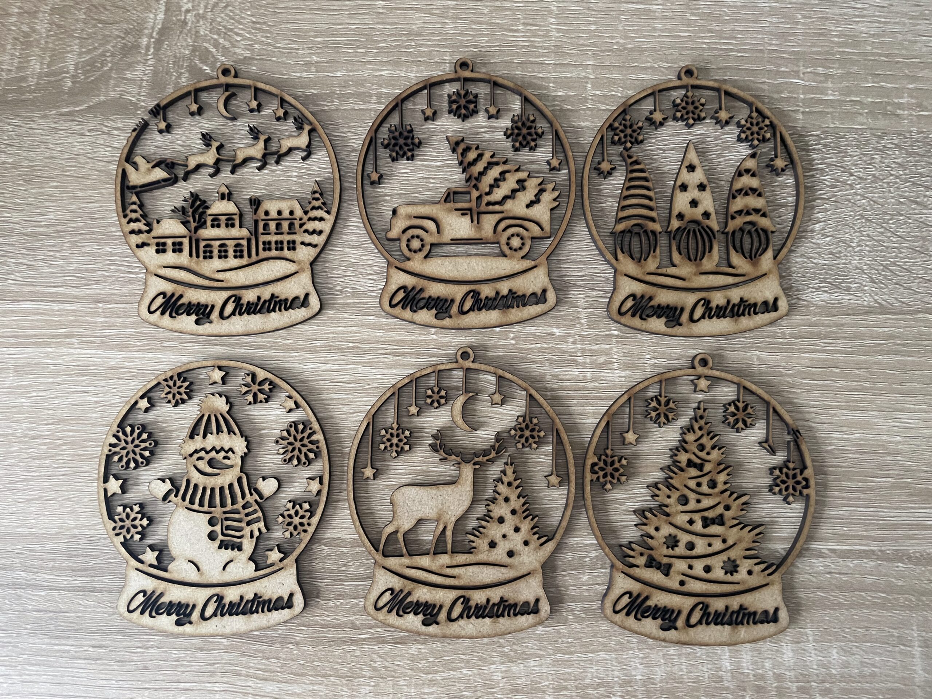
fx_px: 700
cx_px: 466
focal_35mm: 26
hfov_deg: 67.3
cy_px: 350
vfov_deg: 53.1
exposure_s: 1/39
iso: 640
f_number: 1.6
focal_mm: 4.2
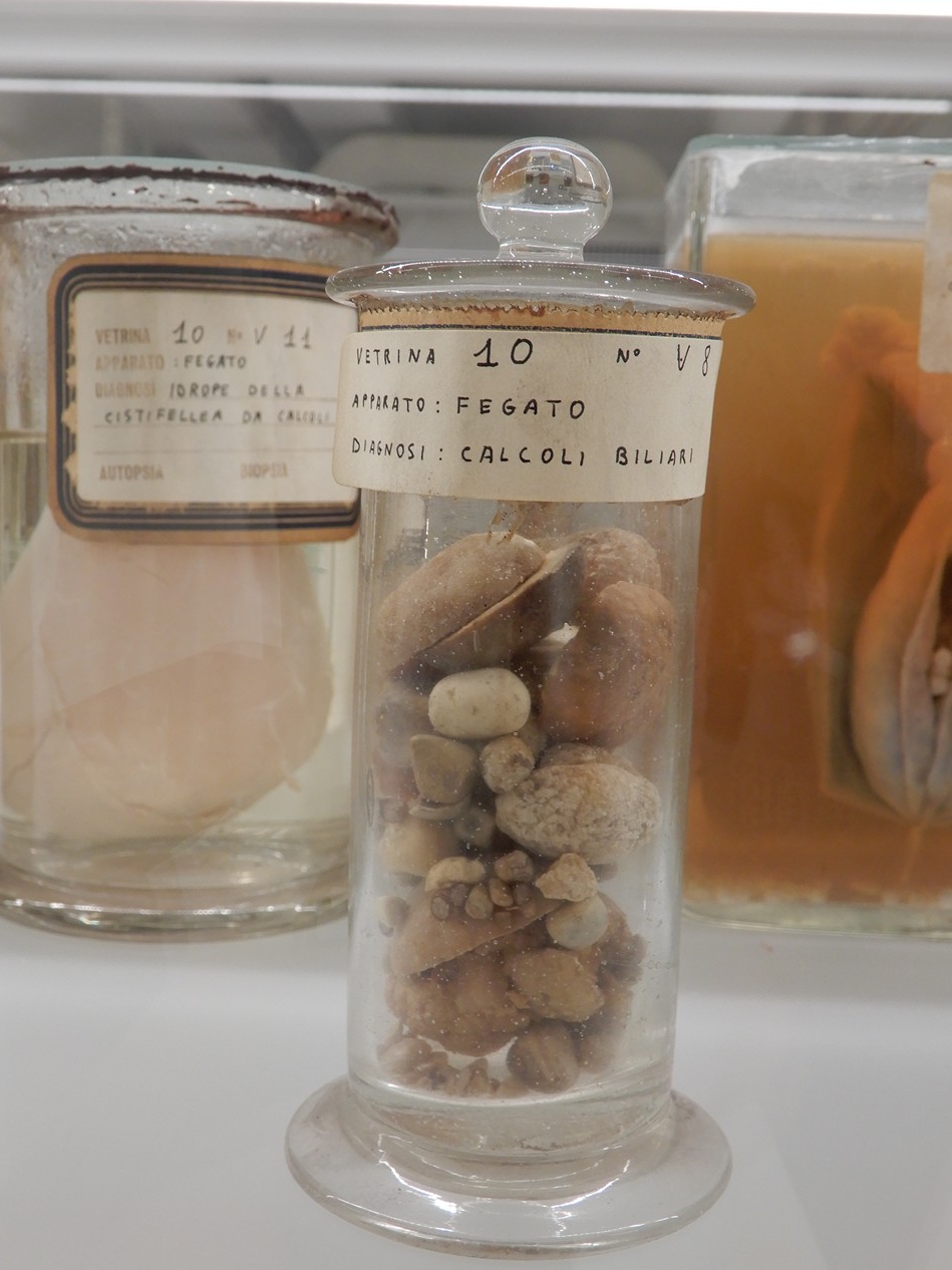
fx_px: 1577
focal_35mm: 43
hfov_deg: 33.6
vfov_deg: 43.9
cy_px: 647
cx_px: 483
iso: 220
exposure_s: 1/30
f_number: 4
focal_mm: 7.5
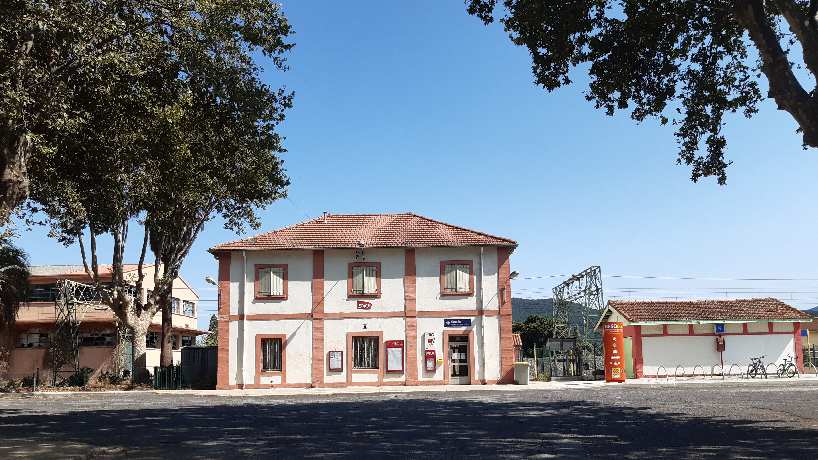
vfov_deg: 39.7
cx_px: 402
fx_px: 629
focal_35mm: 29
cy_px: 307
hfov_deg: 66.1
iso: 40
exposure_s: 1/1715
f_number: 1.7
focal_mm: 3.92
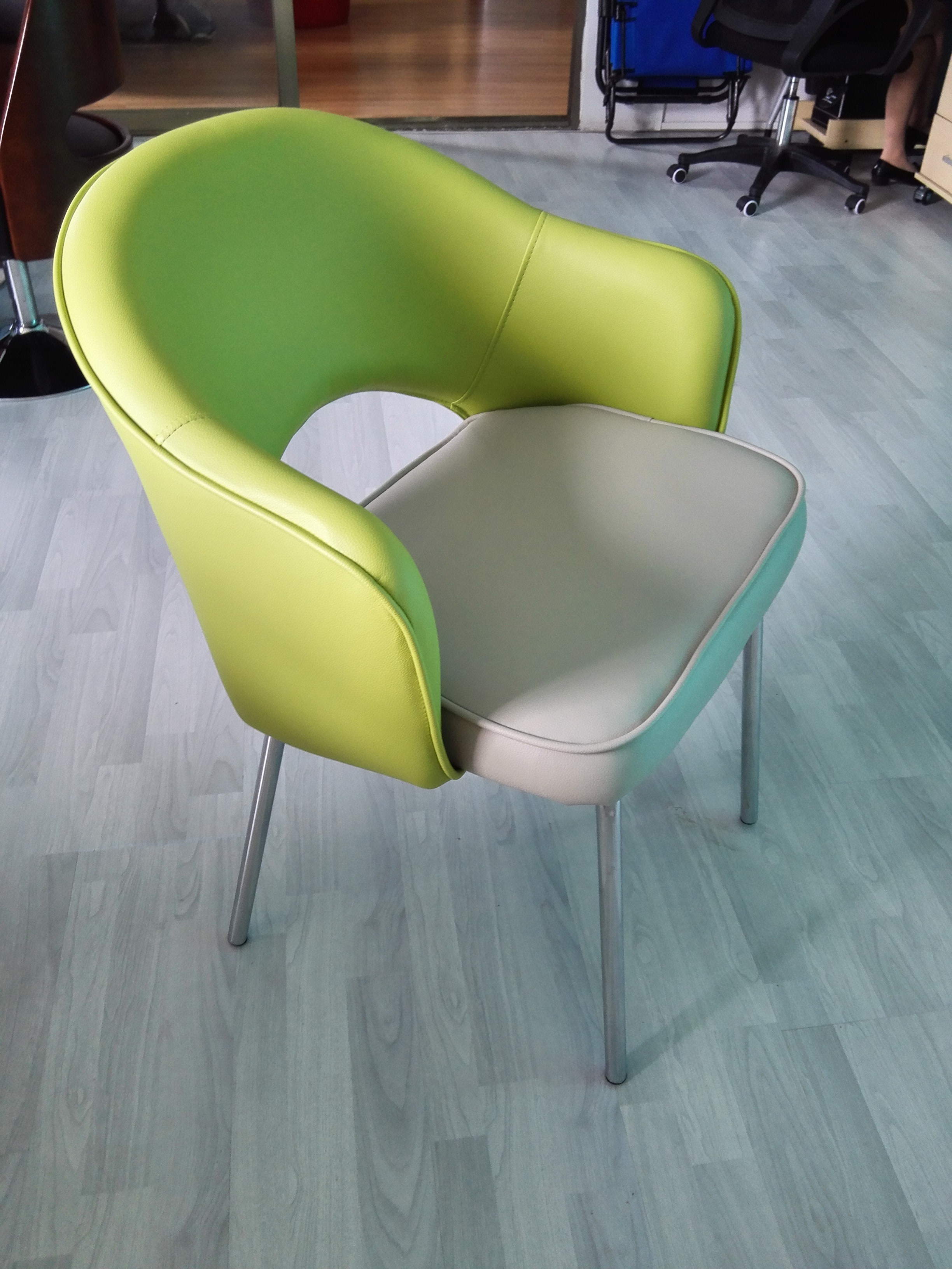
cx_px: 476
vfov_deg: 61.7
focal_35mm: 29
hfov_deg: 48.2
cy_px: 634
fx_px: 1063
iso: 100
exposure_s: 1/33.4
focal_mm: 3.8
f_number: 2
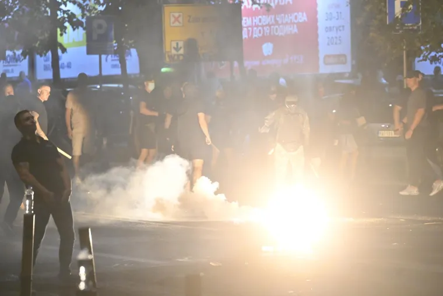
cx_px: 222
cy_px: 148
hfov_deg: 10.3
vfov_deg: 6.9
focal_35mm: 200
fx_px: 2461
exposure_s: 1/500
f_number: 5
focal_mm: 200
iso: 10000
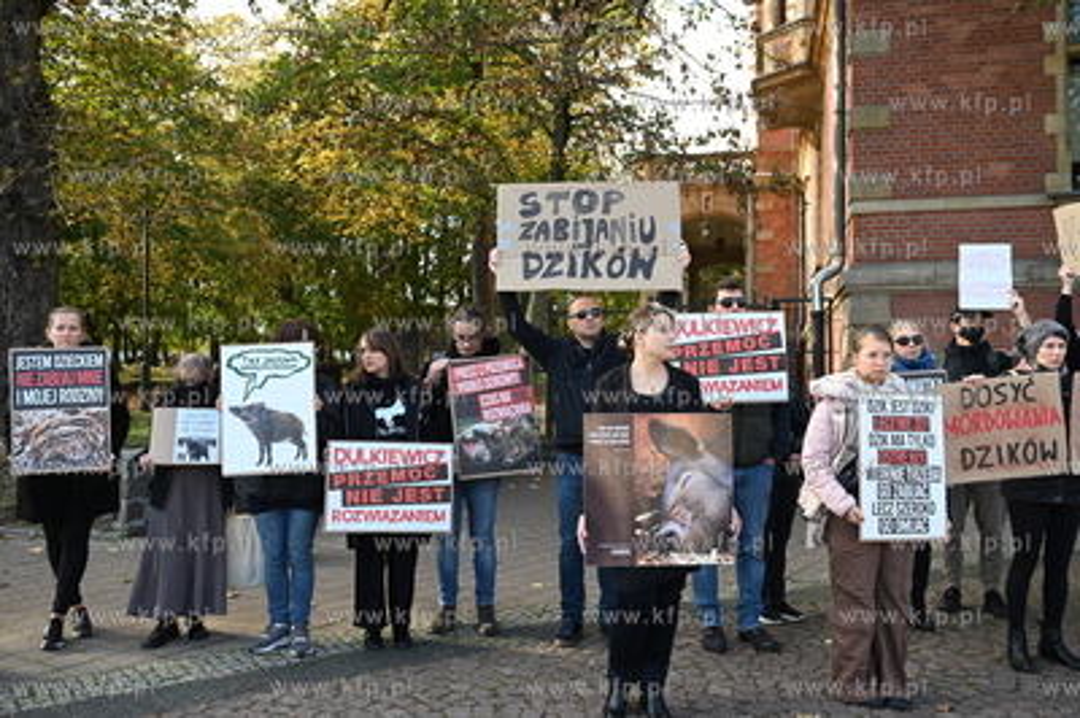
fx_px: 959
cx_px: 540
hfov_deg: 58.8
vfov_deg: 41.0
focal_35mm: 32
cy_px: 359
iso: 400
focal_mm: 32
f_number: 4
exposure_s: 1/500
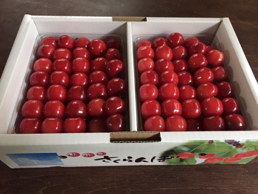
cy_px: 97
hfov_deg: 61.7
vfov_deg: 48.2
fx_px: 216
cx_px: 129
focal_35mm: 29
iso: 320
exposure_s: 1/15
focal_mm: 4.15
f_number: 2.2
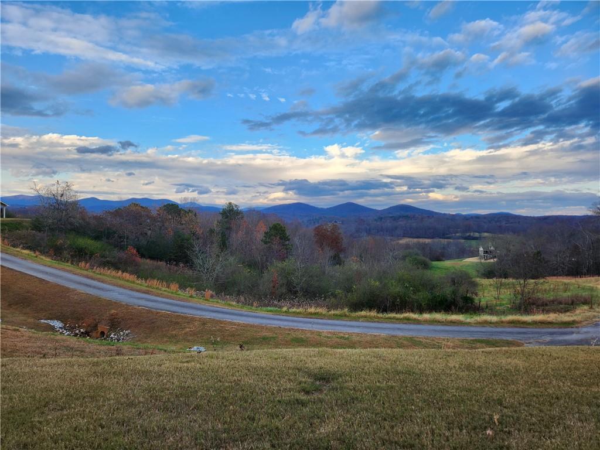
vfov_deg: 58.9
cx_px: 300
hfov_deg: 73.9
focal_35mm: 23
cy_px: 225
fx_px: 399
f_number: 1.8
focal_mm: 5.4
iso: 20
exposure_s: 1/336
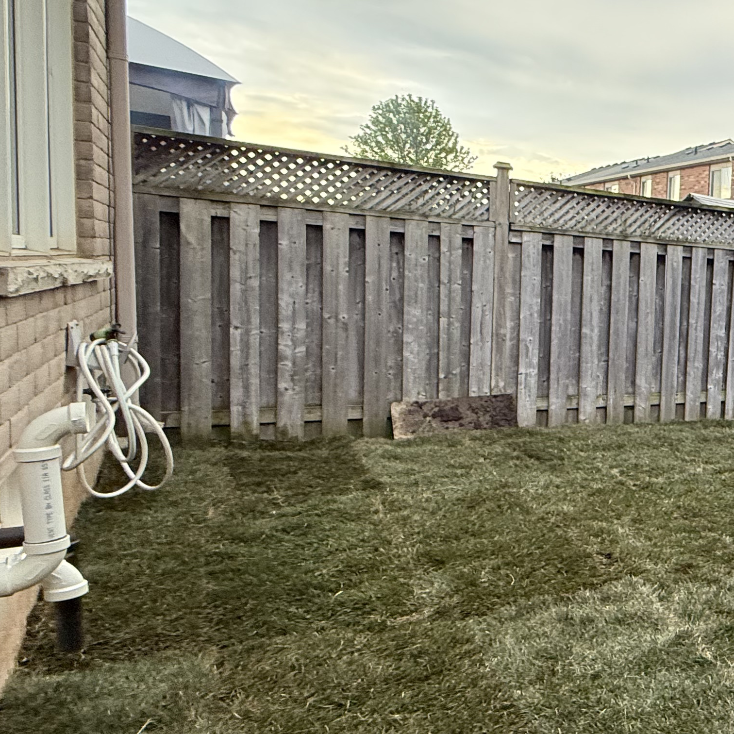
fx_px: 792
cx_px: 914
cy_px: 361
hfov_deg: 36.3
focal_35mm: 33
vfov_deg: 49.7
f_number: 2.2
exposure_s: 1/99
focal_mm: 2.22
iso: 250
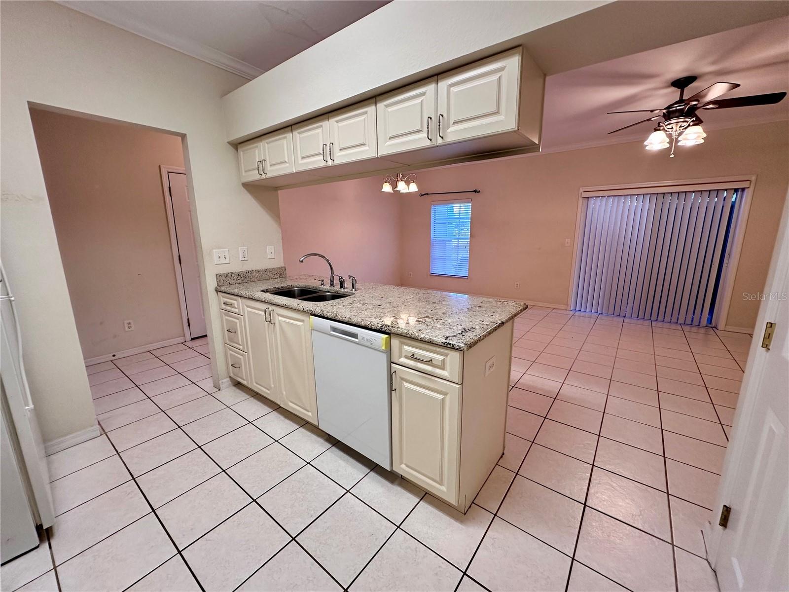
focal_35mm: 14
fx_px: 319
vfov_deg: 85.7
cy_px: 296
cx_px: 394
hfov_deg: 102.1
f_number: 2.2
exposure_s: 1/120
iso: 160
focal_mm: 2.22
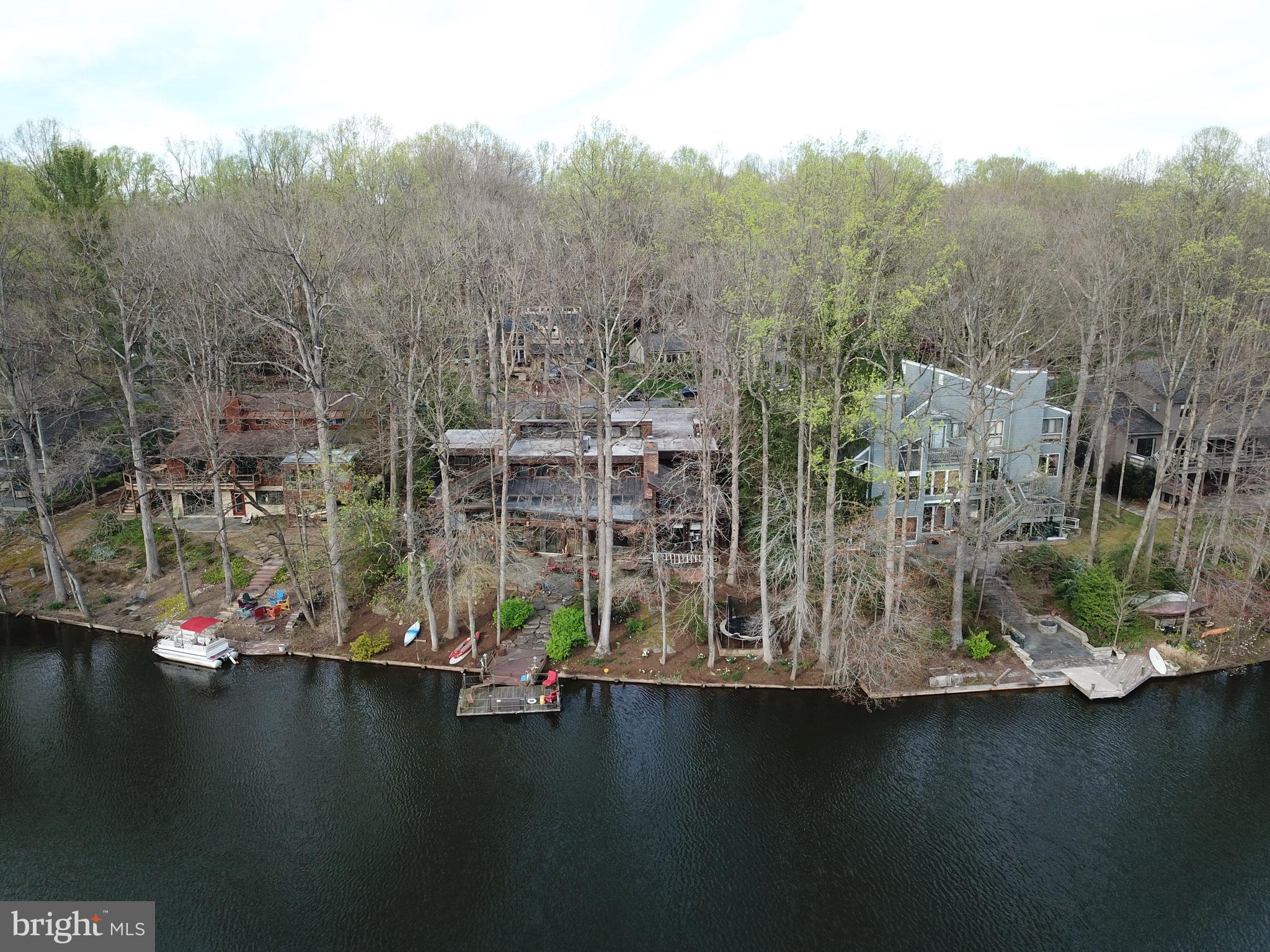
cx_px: 635
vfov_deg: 53.1
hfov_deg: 67.3
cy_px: 476
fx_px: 954
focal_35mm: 26
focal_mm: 4.73
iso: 100
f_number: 2.2
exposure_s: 1/244
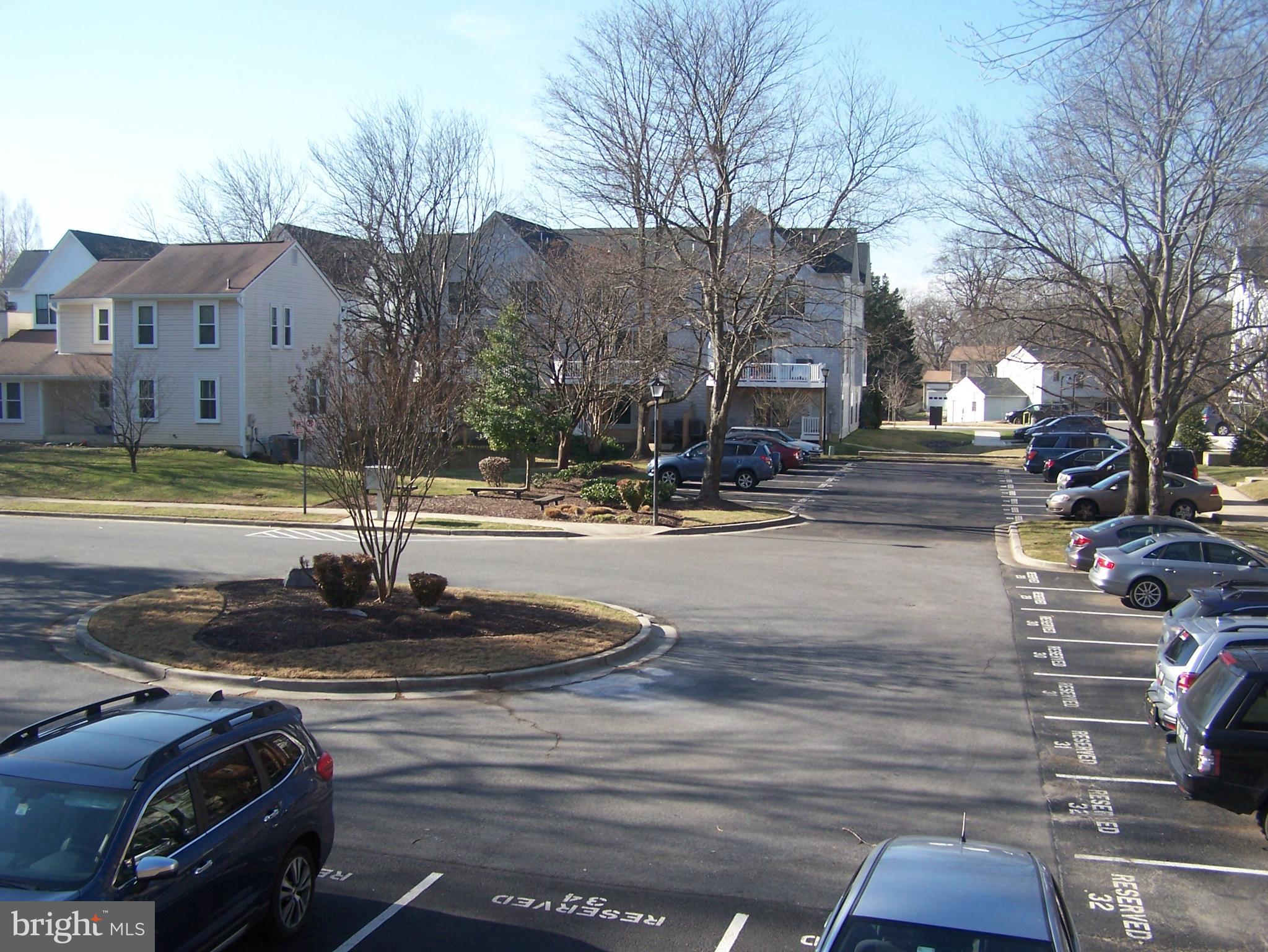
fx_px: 1392
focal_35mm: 38
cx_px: 634
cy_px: 476
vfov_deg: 37.7
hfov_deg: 49.0
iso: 80
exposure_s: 1/500
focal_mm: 6.3
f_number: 2.8
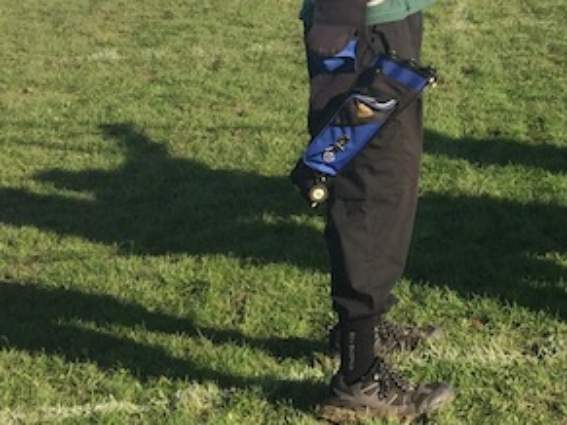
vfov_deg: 13.7
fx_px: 1670
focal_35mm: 102
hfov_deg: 17.7
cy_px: -183
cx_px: 799
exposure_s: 1/1368
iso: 32
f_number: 2.2
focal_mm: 4.15
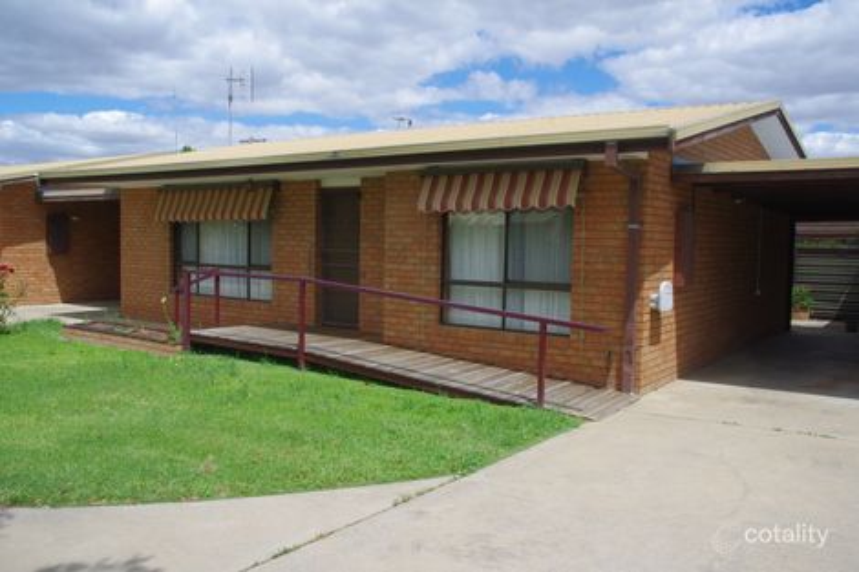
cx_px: 430
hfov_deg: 57.2
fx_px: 787
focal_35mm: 33
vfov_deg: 39.9
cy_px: 286
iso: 200
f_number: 11
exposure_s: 1/180
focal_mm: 22
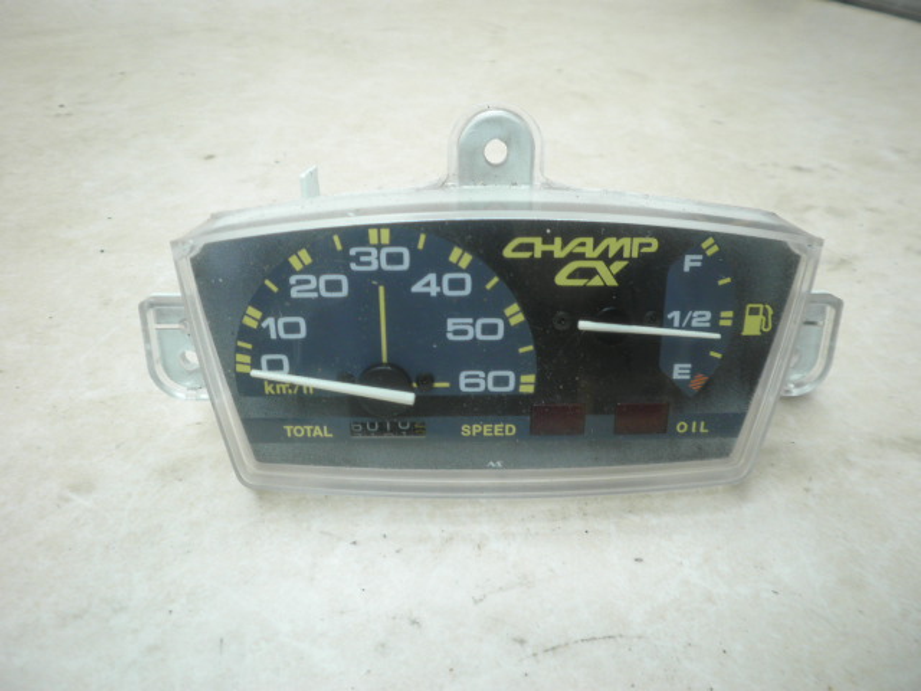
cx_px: 460
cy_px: 346
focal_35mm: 26
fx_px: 692
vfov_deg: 53.1
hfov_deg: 67.3
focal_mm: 4.7
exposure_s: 1/30
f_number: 2.6
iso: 80
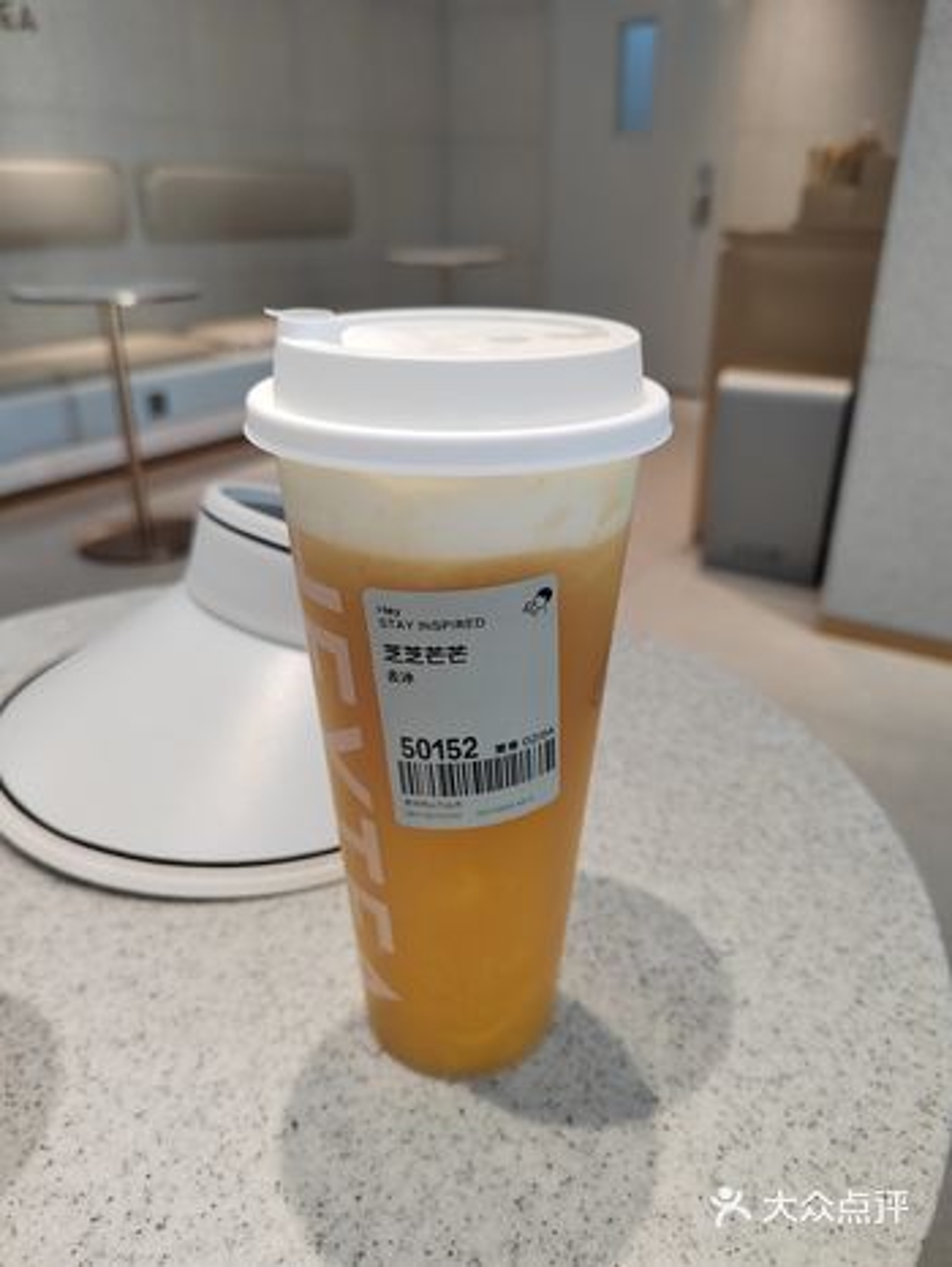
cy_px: 634
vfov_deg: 73.9
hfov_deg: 58.9
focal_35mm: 23
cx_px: 476
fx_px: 843
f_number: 1.9
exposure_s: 1/100
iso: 481
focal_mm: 5.52
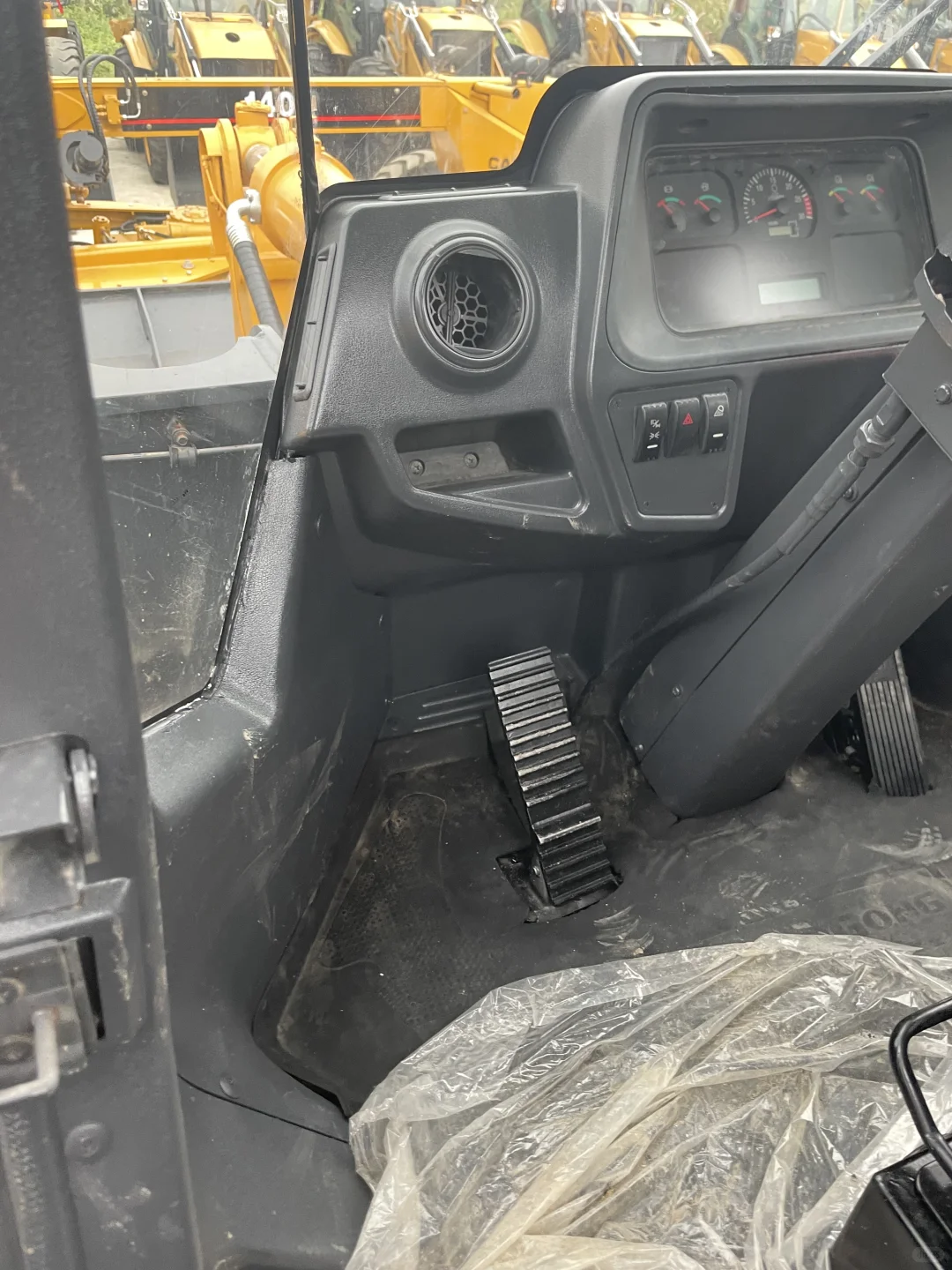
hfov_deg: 53.1
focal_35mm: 26
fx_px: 953
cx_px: 476
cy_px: 635
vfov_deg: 67.3
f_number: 1.6
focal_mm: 4.2
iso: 160
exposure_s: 1/60
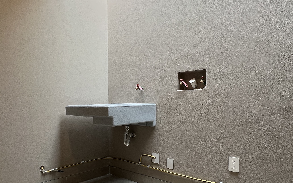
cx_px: 134
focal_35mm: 27
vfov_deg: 45.6
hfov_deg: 68.3
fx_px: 216
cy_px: 115
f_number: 1.8
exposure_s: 1/99
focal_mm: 1.57
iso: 50
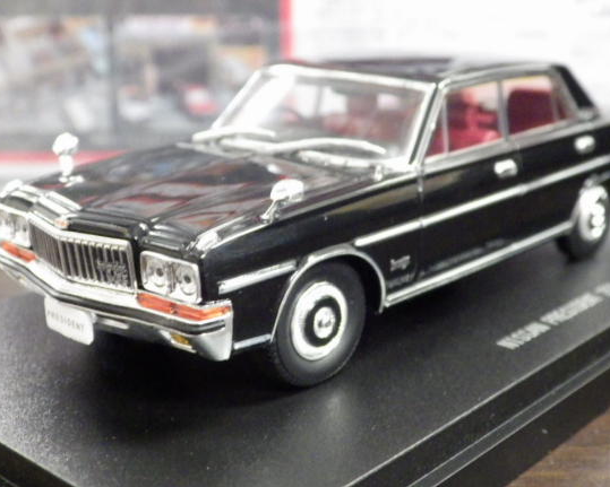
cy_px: 217
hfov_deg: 32.5
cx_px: 334
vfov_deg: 26.2
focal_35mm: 58
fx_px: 1047
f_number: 3.8
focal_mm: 9
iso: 1600
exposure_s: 1/20
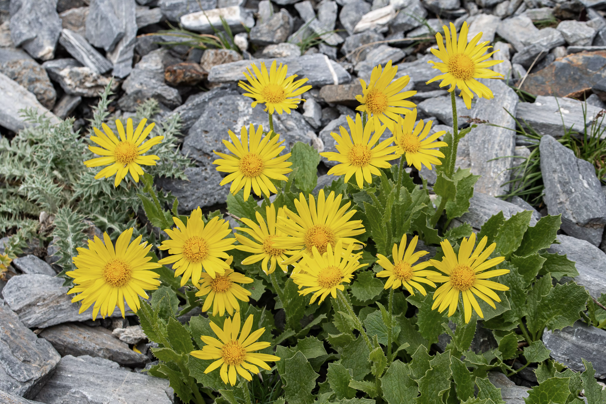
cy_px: 202
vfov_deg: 10.2
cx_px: 303
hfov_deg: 15.2
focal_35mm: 135
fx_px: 2272
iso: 200
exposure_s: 1/160
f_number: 11
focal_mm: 90
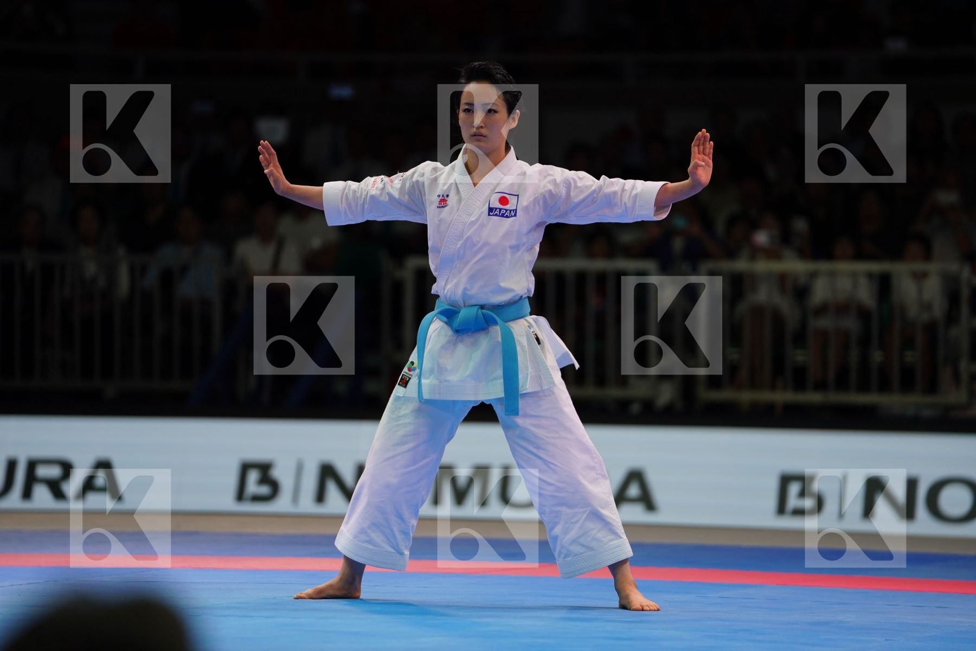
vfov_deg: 6.9
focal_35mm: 198
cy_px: 326
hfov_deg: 10.4
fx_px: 5368
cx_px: 488
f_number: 2.8
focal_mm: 198
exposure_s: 1/1000
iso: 640
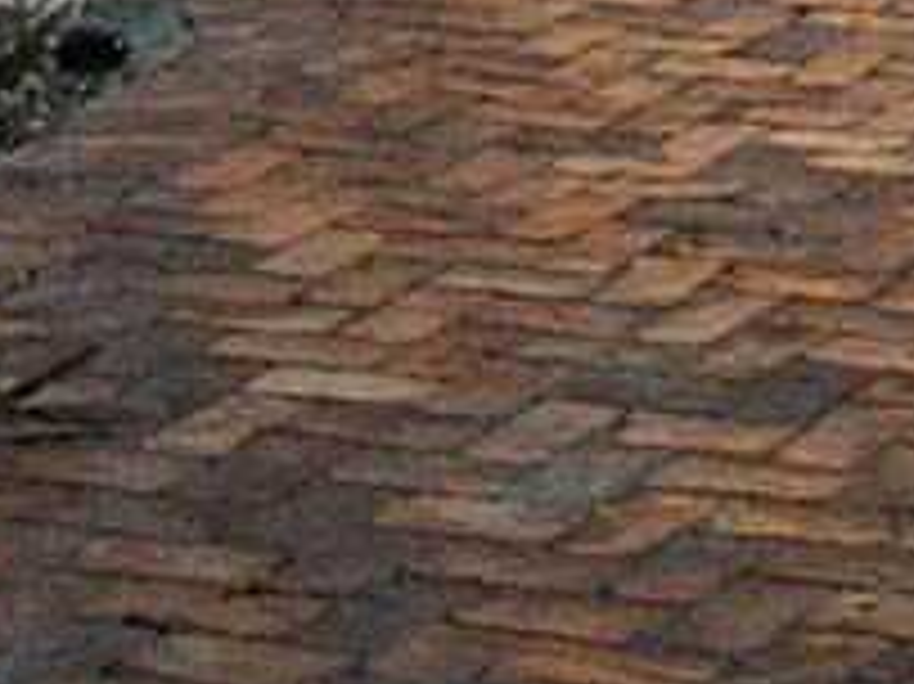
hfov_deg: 10.8
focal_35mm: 167
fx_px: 4407
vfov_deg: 8.2
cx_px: 1814
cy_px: -896
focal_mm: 22
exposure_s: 15
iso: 250
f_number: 9
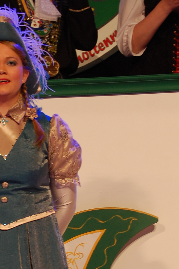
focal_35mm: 193
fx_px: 1442
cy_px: 217
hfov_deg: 7.1
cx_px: 4
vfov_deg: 10.6
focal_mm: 50
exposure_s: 1/60
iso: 400
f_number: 5
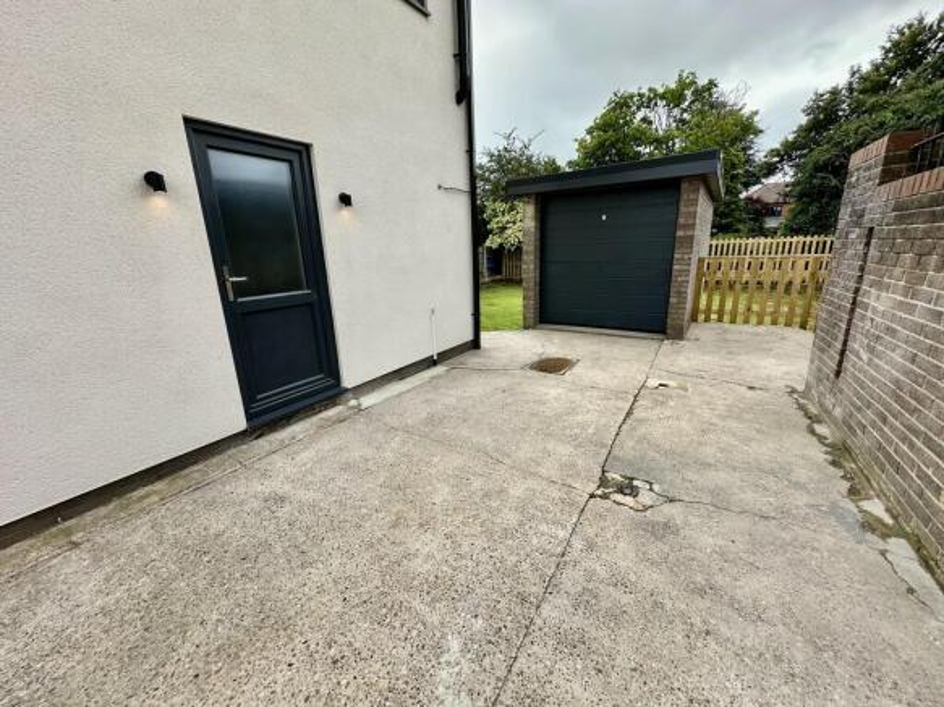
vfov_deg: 85.7
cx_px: 472
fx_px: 382
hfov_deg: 102.1
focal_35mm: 14
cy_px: 354
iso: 40
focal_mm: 2.22
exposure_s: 1/633
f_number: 2.2
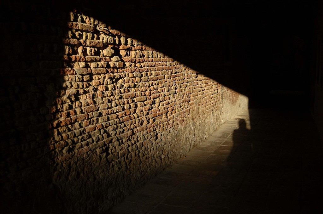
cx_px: 162
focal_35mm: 36
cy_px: 107
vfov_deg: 36.8
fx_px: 323
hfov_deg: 53.2
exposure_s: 1/800
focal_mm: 24
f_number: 4.2
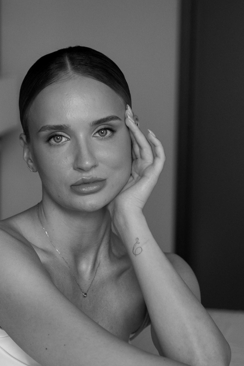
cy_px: 238
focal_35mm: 111
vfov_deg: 18.4
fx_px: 1129
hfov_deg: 12.3
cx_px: 78
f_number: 2.8
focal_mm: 50
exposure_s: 1/500
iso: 800
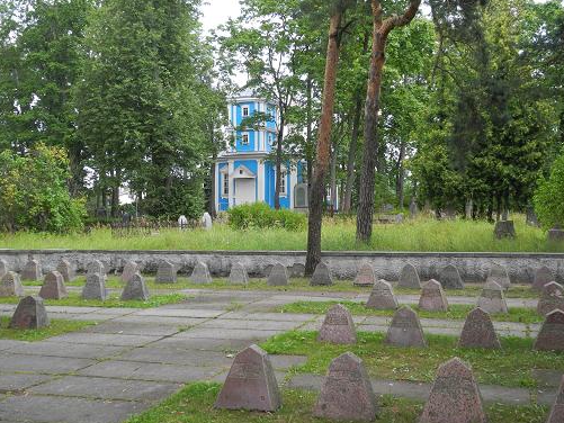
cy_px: 214
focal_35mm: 46
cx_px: 285
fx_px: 750
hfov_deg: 41.2
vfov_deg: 31.5
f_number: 3.2
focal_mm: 9.7
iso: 100
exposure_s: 1/200
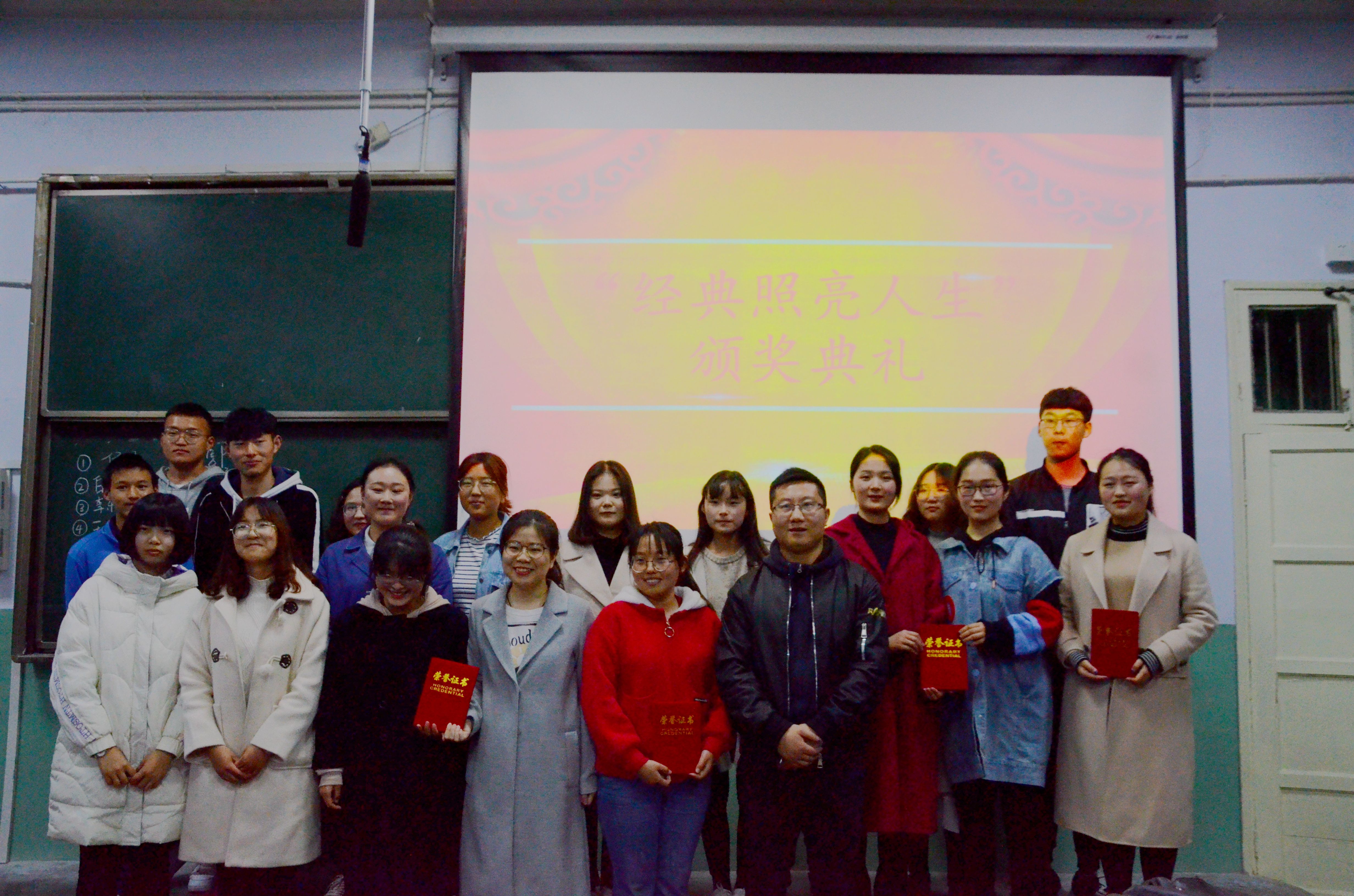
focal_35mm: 32
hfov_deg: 59.6
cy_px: 448
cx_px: 677
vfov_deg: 41.5
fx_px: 1182
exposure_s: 1/250
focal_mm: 21
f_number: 4.5
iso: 2200
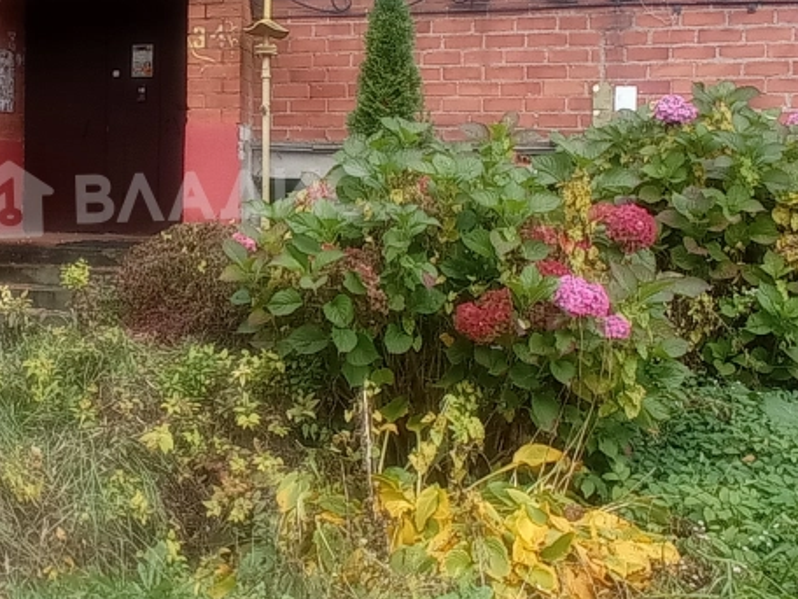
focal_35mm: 77
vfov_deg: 19.1
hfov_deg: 25.0
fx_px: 1775
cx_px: 170
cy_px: 192
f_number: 2.2
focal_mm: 1.65
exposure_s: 1/100
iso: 208
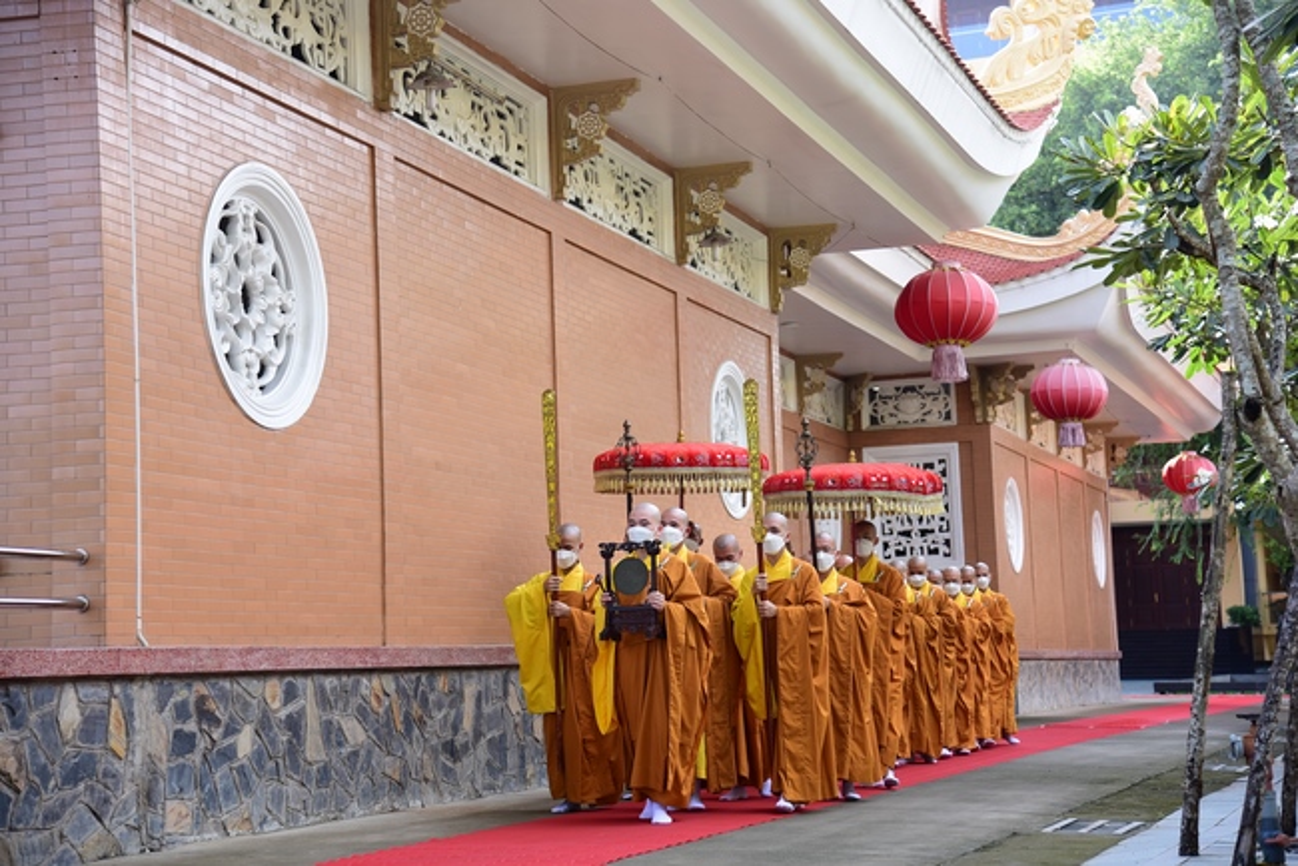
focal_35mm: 65
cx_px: 649
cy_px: 433
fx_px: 2345
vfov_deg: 20.9
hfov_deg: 30.9
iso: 100
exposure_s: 1/100
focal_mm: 65
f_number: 4.5
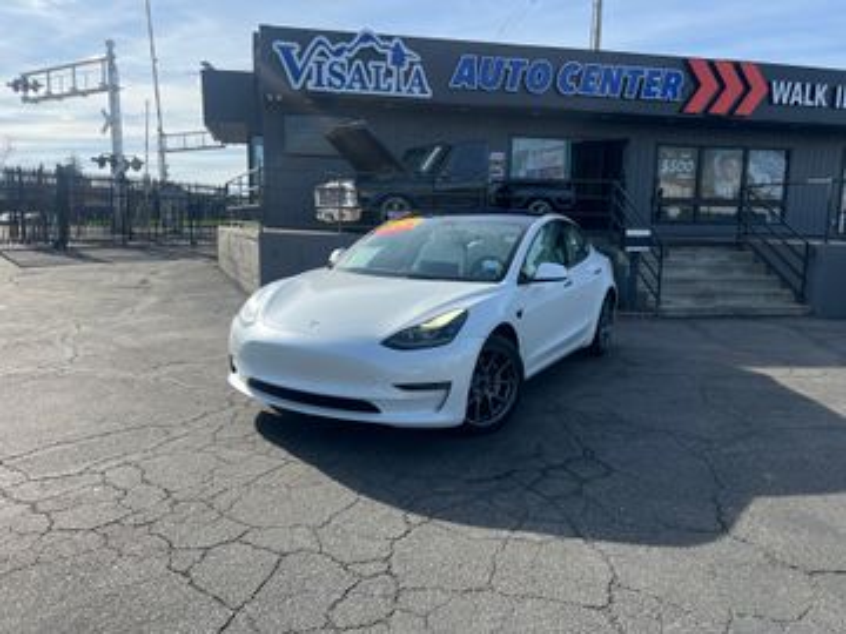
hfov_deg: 67.3
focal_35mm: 26
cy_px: 317
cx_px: 423
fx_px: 635
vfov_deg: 53.1
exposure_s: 1/3077
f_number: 1.5
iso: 50
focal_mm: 5.7
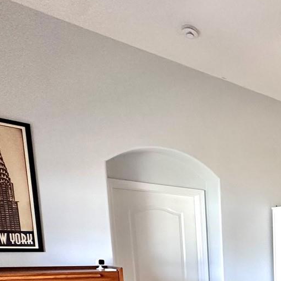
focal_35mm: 39
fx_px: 358
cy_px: 298
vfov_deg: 37.0
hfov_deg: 30.6
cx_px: 388
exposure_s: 1/120
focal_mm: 2.22
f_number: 2.2
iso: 250
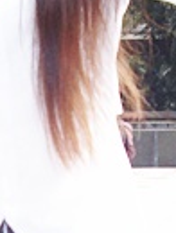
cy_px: 224
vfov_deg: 8.4
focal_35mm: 233
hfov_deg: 6.4
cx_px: 36
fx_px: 1574
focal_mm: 7.9
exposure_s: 1/160
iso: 64
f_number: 2.8
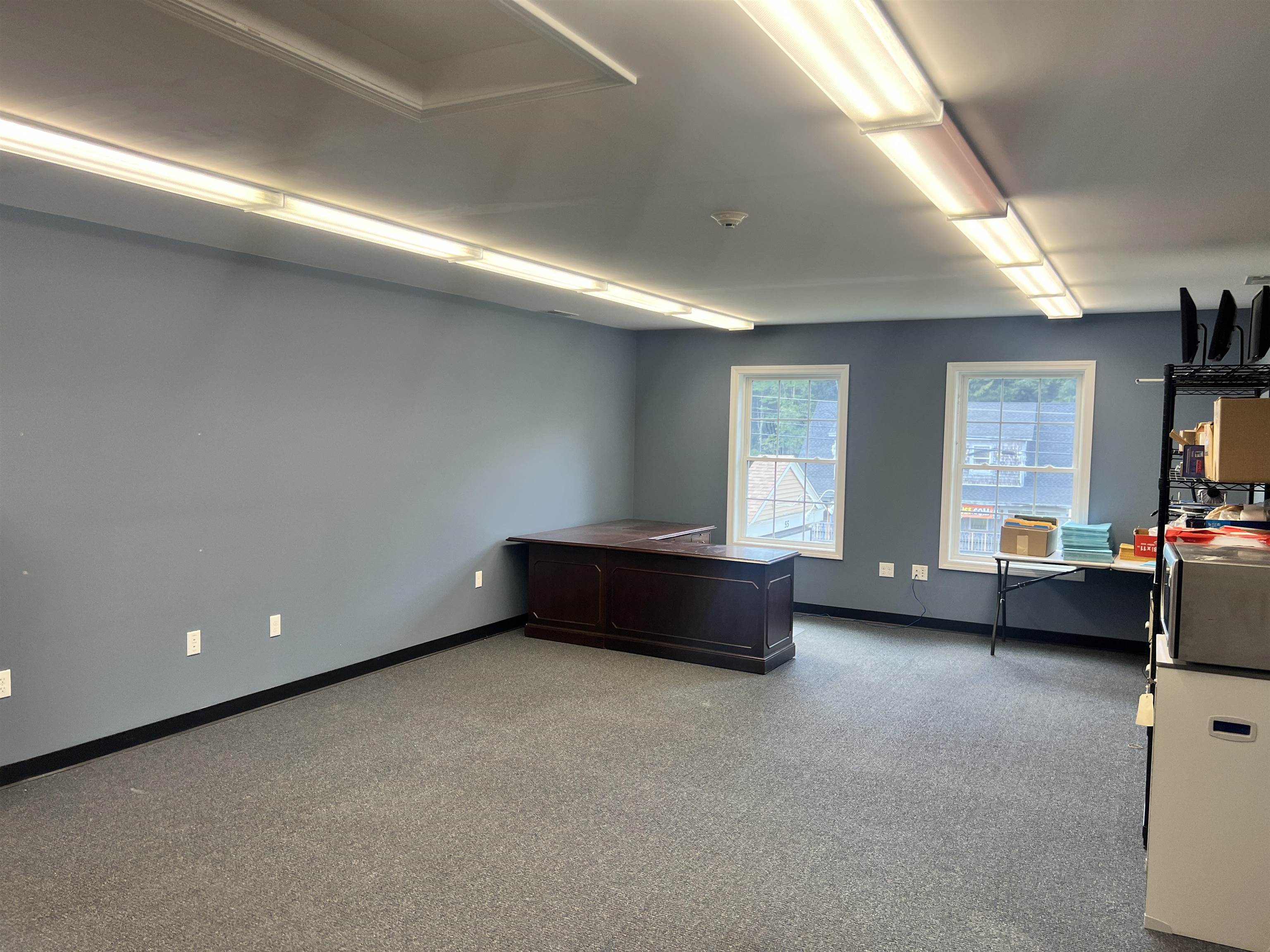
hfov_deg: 67.3
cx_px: 635
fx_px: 954
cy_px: 476
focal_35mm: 26
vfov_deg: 53.1
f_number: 1.5
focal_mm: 5.7
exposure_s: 1/120
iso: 80
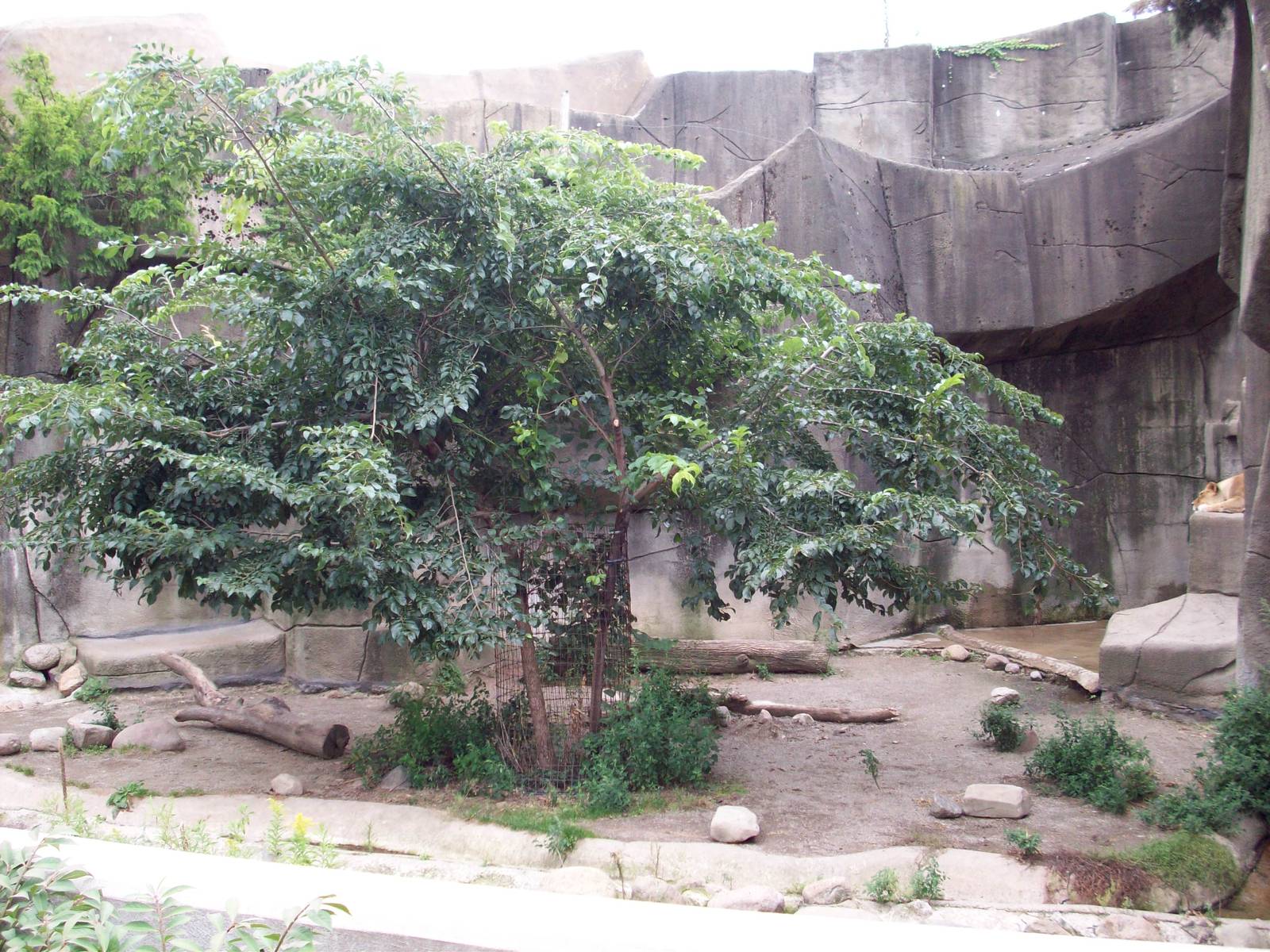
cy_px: 476
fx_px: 1357
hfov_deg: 50.1
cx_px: 635
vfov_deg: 38.7
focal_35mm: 37
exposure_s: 1/71
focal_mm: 6.2
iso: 80
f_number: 2.8
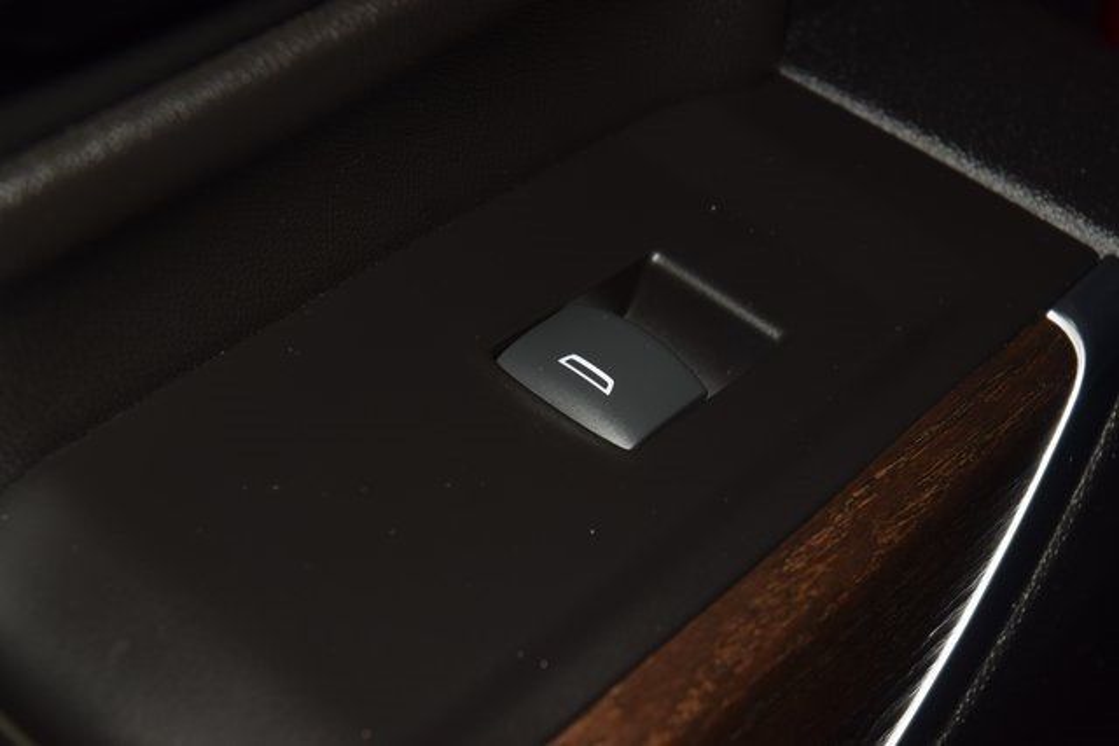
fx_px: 3264
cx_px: 560
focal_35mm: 105
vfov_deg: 13.0
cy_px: 373
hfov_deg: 19.5
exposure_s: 1/125
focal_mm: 70
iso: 100
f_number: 8
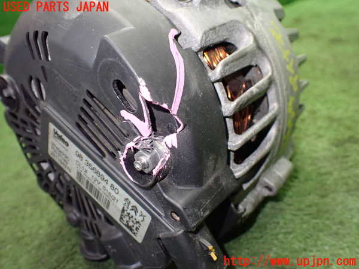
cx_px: 180
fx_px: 311
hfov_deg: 60.0
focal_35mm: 30
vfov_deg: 46.8
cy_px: 134
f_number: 2.3
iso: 800
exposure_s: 1/100
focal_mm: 5.4
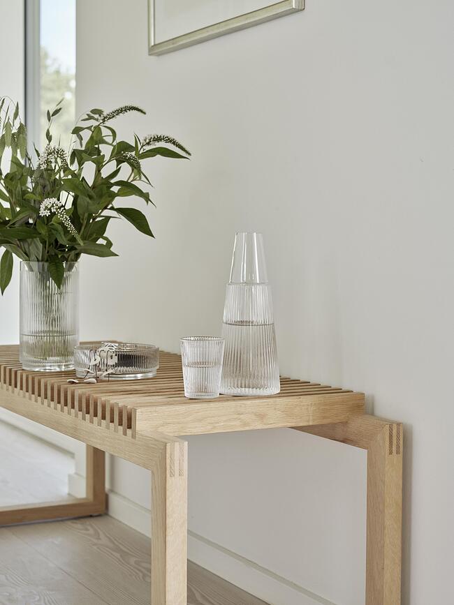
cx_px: 227
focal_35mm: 63
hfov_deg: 23.3
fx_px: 1102
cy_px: 302
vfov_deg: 30.7
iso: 100
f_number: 8
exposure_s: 1/15
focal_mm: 80
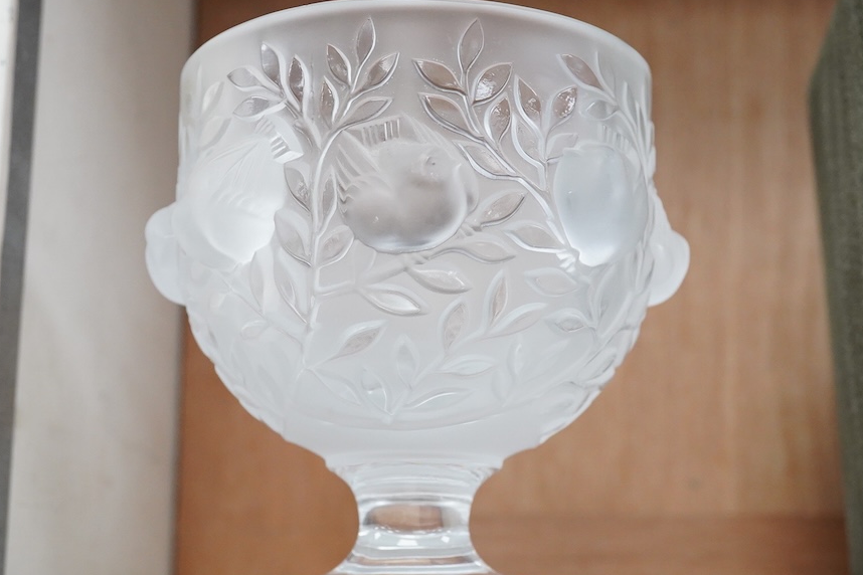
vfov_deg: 23.0
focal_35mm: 59
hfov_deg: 33.9
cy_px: 285
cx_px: 414
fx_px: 1414
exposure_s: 1/250
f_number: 8
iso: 3200
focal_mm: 30
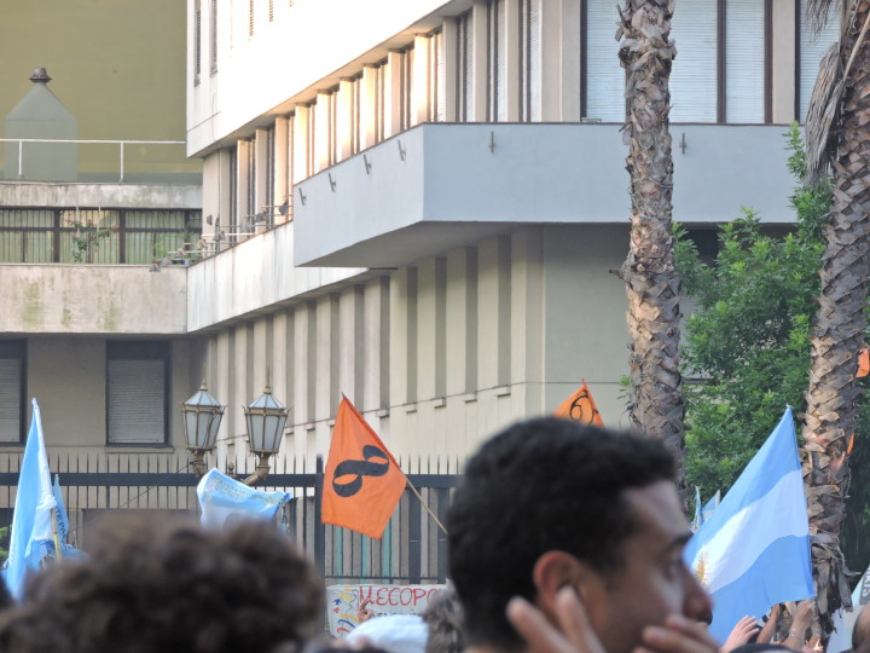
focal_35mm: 275
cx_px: 435
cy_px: 326
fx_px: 6912
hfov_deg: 7.2
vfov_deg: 5.4
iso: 400
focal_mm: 49.1
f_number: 4.7
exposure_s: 1/200
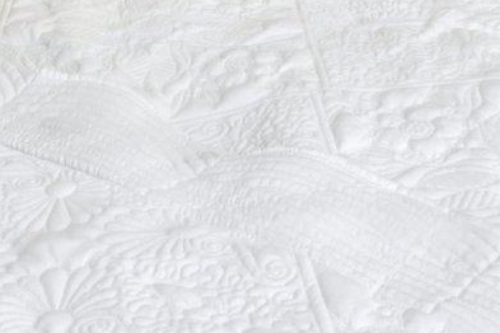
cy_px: -418
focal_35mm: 73
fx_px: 1014
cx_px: 184
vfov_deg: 14.1
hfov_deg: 27.6
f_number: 8
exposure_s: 1/15
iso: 450
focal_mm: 14
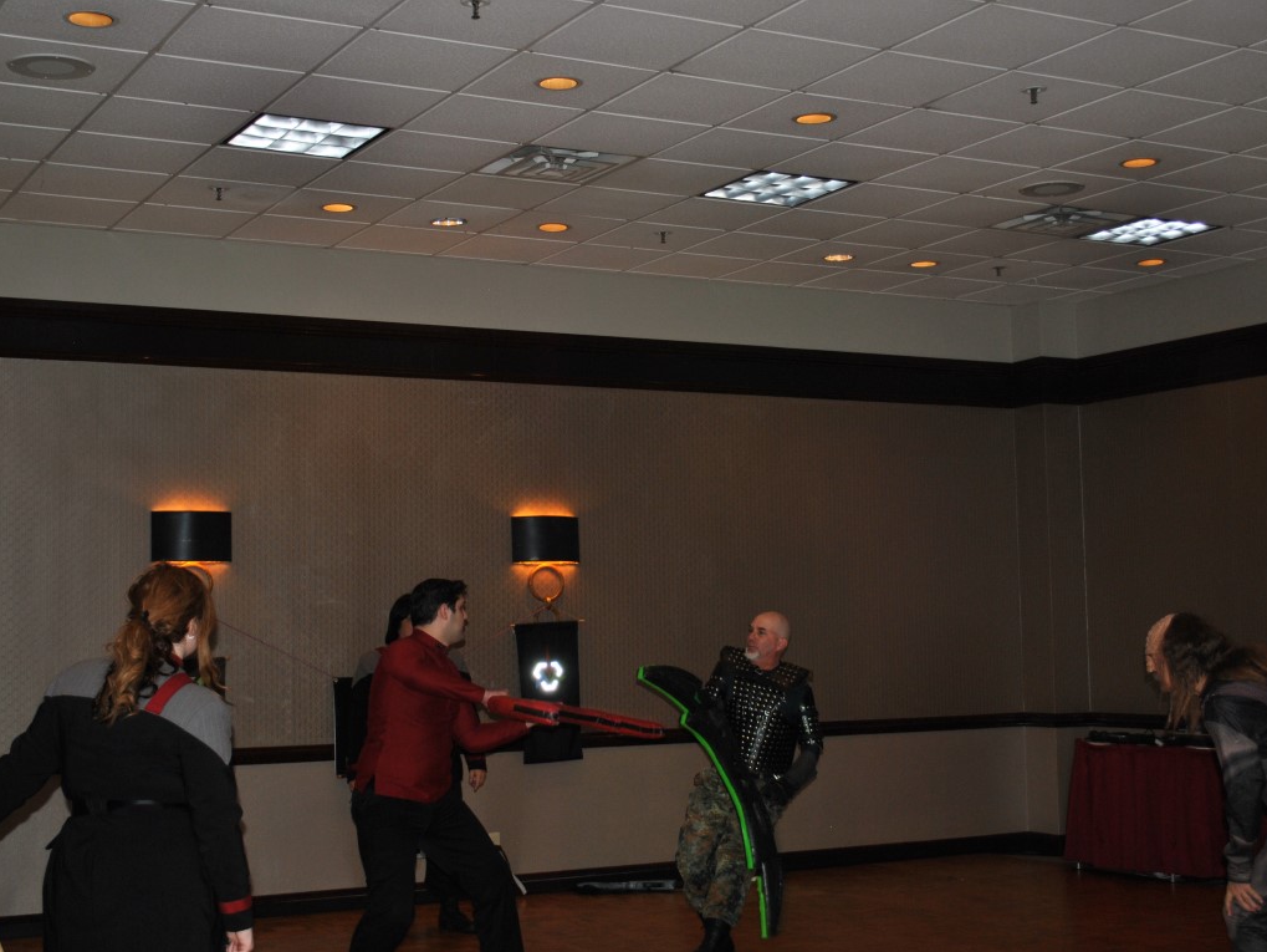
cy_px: 477
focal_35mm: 52
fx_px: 1904
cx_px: 646
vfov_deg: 28.0
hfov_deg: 36.8
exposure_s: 1/60
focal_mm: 32
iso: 200
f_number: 4.8
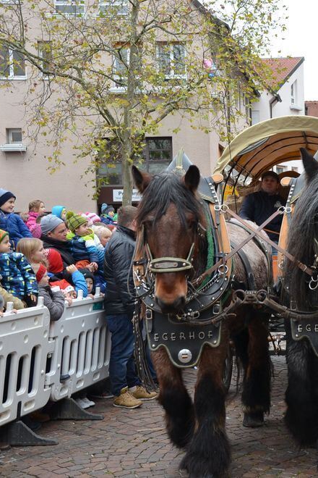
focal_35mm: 59
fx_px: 782
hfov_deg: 22.2
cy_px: 239
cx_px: 315
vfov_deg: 33.9
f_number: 5
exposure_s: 1/100
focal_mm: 26
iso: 400
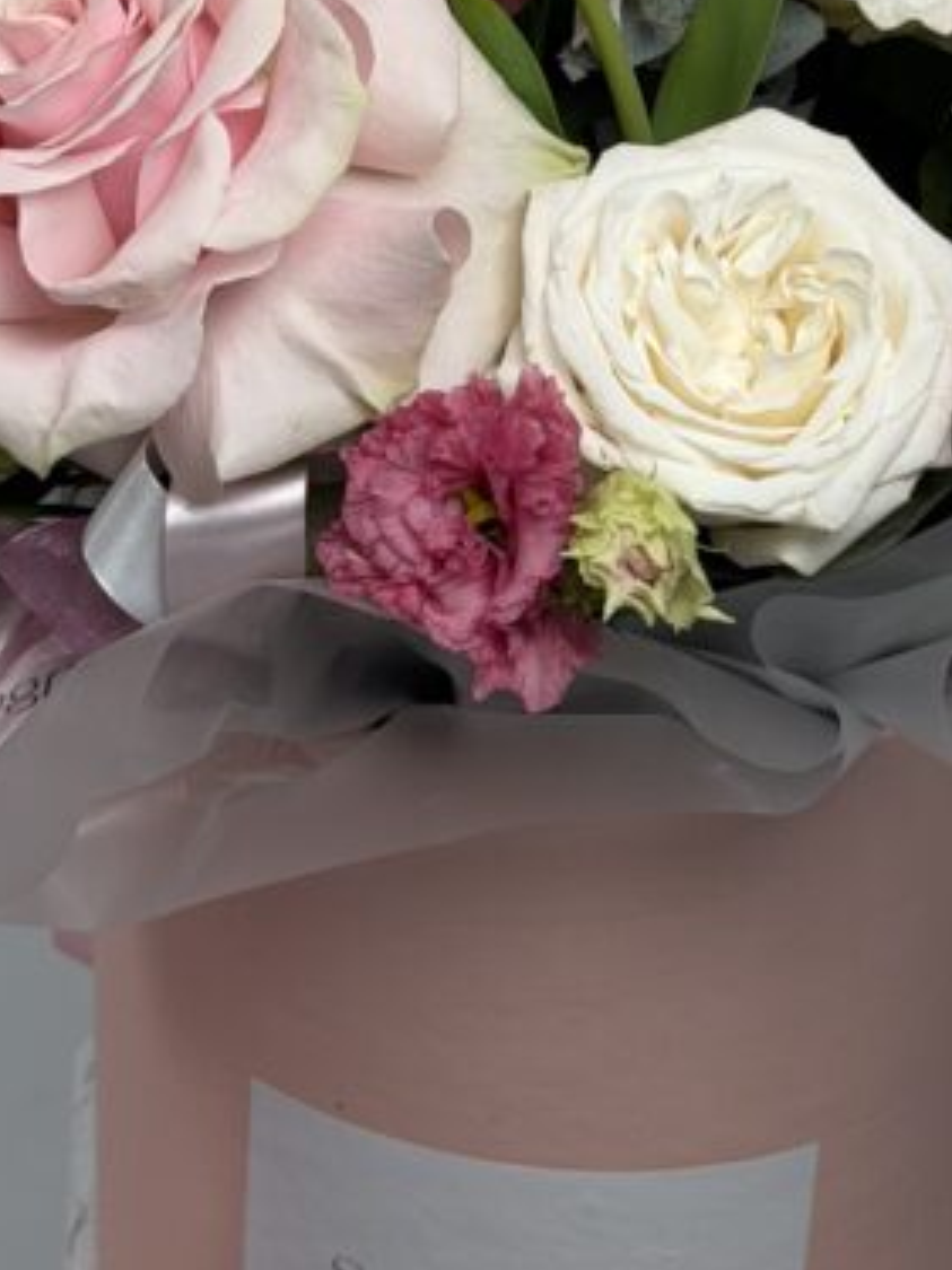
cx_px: 522
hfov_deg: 11.3
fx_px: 4806
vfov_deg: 14.9
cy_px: 217
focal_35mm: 131
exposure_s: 1/646
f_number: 1.78
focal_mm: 6.76
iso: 64
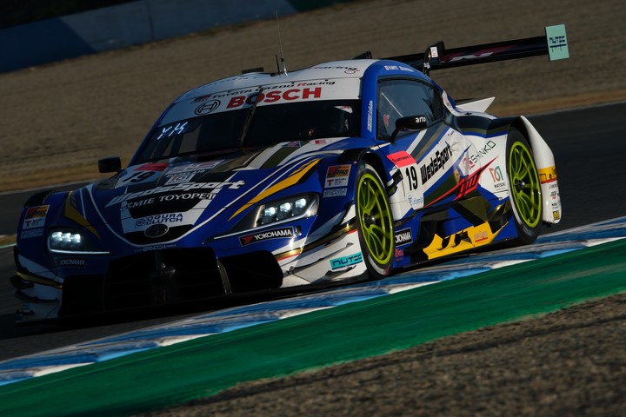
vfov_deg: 3.0
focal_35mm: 458
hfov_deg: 4.5
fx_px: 7963
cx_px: 313
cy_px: 208
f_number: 9
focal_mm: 305.2
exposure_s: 1/640
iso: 200
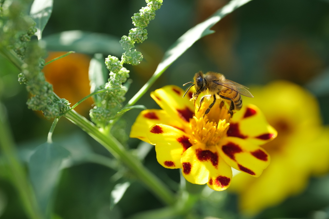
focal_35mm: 147
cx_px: 157
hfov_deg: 14.0
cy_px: 117
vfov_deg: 9.3
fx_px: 1343
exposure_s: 1/250
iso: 400
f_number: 4
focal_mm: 105
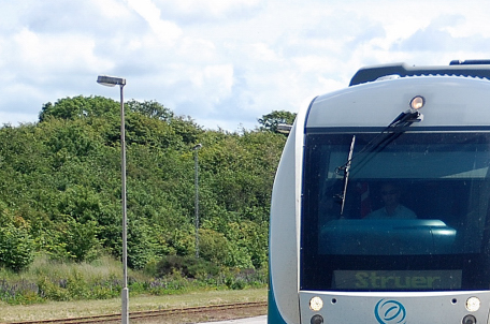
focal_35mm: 229
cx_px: 399
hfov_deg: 9.0
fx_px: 3110
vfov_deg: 6.0
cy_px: 352
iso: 280
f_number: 5.3
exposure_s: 1/1000
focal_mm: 68
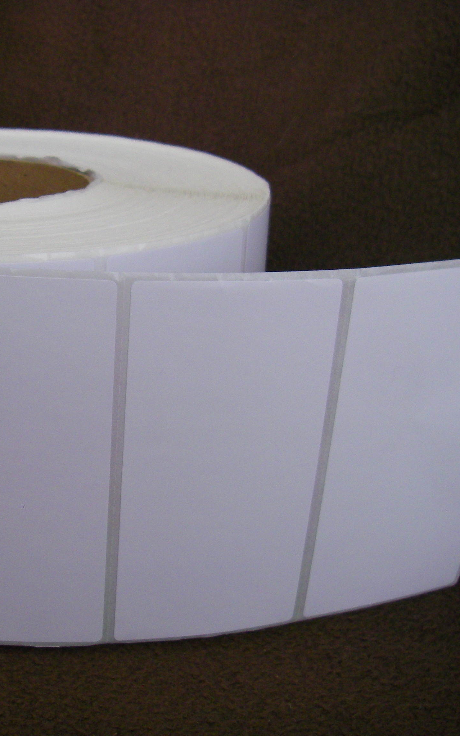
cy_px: 368
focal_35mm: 54
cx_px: 85
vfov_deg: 37.5
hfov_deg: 23.6
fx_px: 1083
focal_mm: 6.3
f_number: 3.3
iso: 160
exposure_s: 1/50
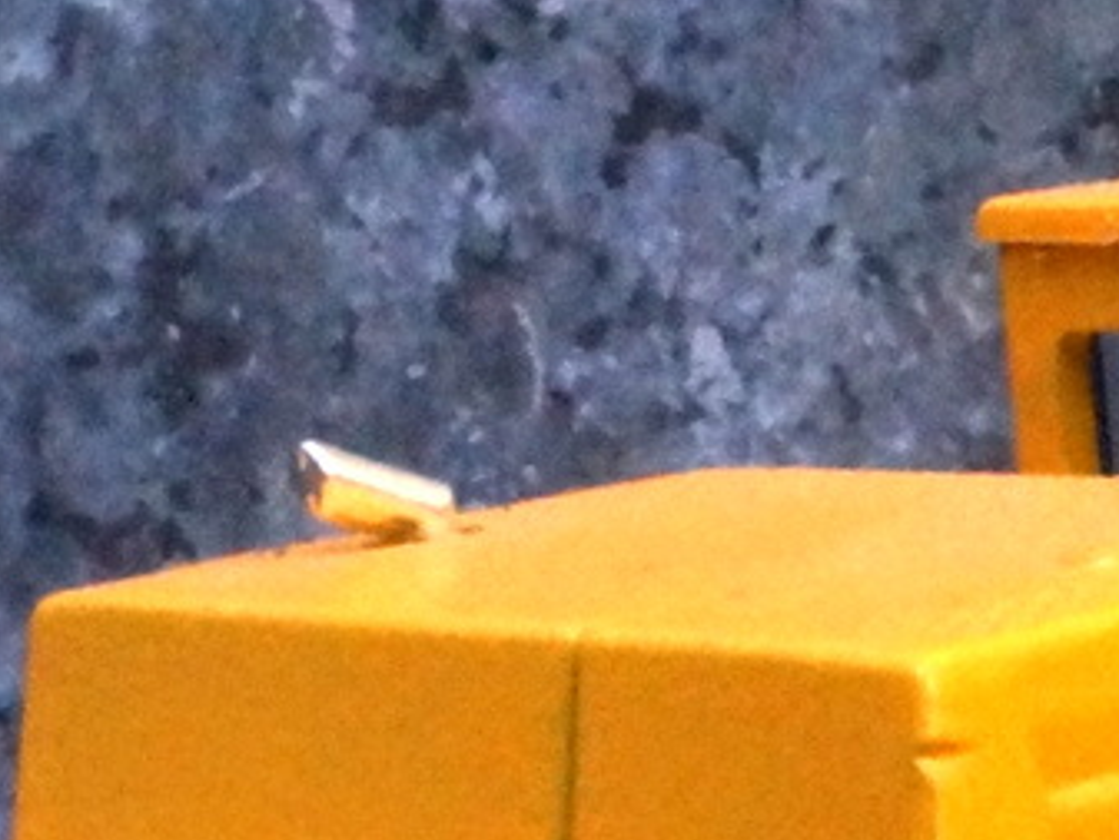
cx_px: 2055
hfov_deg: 10.8
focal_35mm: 171
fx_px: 5530
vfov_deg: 8.7
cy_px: 686
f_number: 22
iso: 3200
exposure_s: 1/40
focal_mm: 20
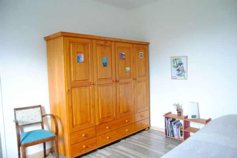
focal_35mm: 27
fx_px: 178
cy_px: 79
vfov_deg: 48.1
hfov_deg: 67.3
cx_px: 118
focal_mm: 18
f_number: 3.5
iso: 1600
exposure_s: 1/80
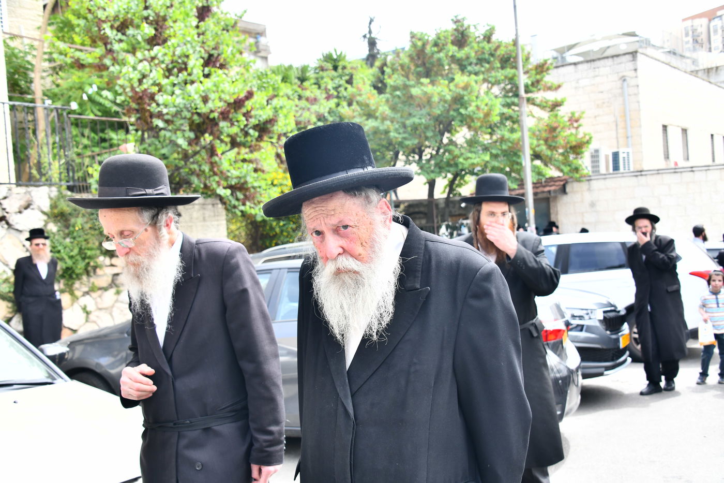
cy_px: 242
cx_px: 362
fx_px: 724
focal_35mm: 36
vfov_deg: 36.9
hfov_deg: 53.1
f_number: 5.6
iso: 500
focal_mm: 36
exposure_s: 1/320
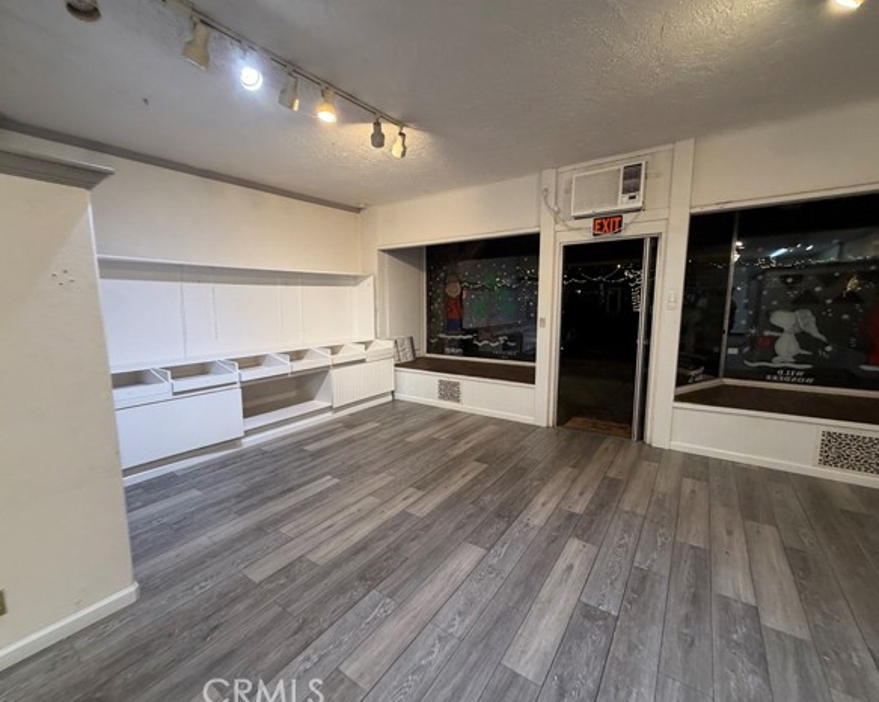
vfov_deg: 84.0
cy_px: 353
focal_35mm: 15
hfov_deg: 96.7
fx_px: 390
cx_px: 419
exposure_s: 1/60
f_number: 2.2
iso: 250
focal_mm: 2.22
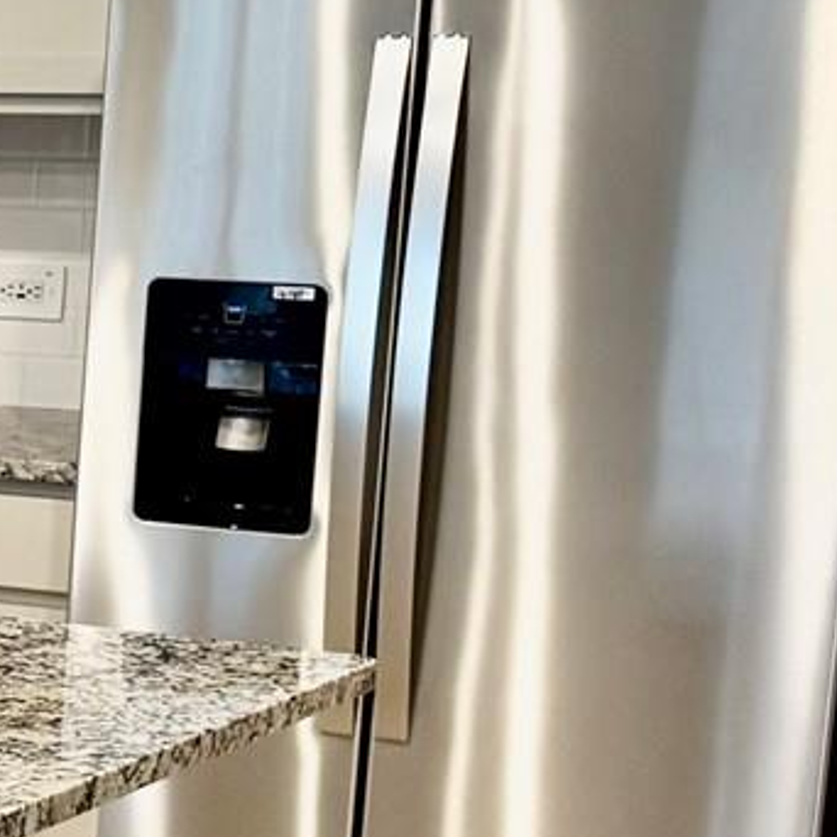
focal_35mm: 127
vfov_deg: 13.7
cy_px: 678
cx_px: -1348
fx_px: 3474
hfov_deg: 11.0
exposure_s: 1/60
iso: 125
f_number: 1.78
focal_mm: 6.76
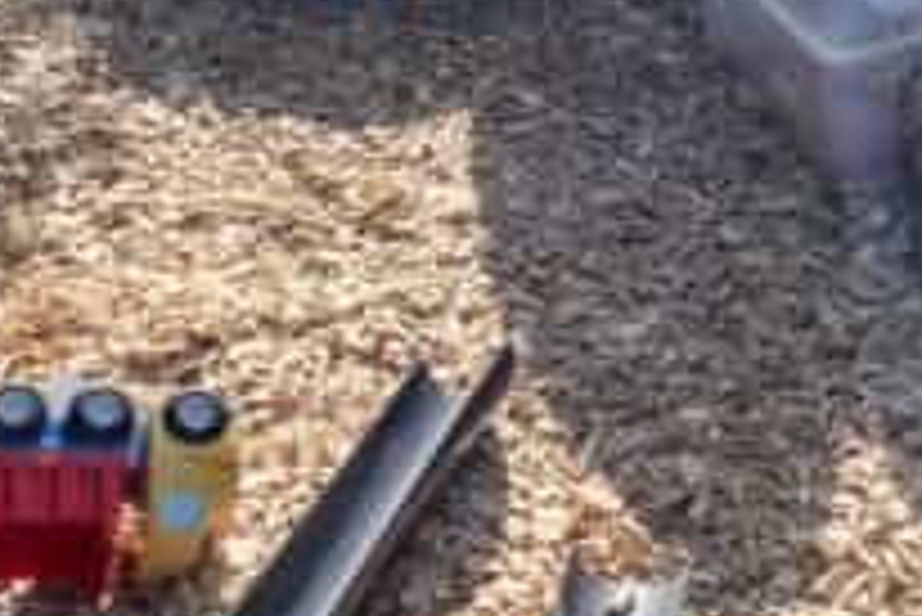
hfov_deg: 26.2
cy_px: -371
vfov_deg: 16.3
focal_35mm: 75
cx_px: 796
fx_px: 1922
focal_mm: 10
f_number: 10
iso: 125
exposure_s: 1/160
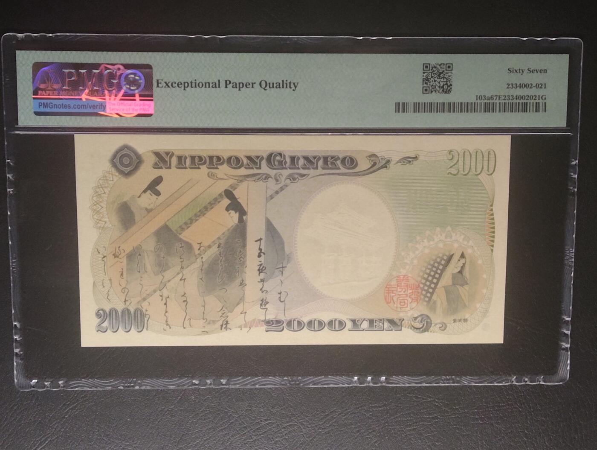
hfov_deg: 38.1
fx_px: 864
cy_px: 225
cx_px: 298
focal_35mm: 50
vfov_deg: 29.2
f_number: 2.2
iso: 640
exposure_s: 1/50
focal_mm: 3.42
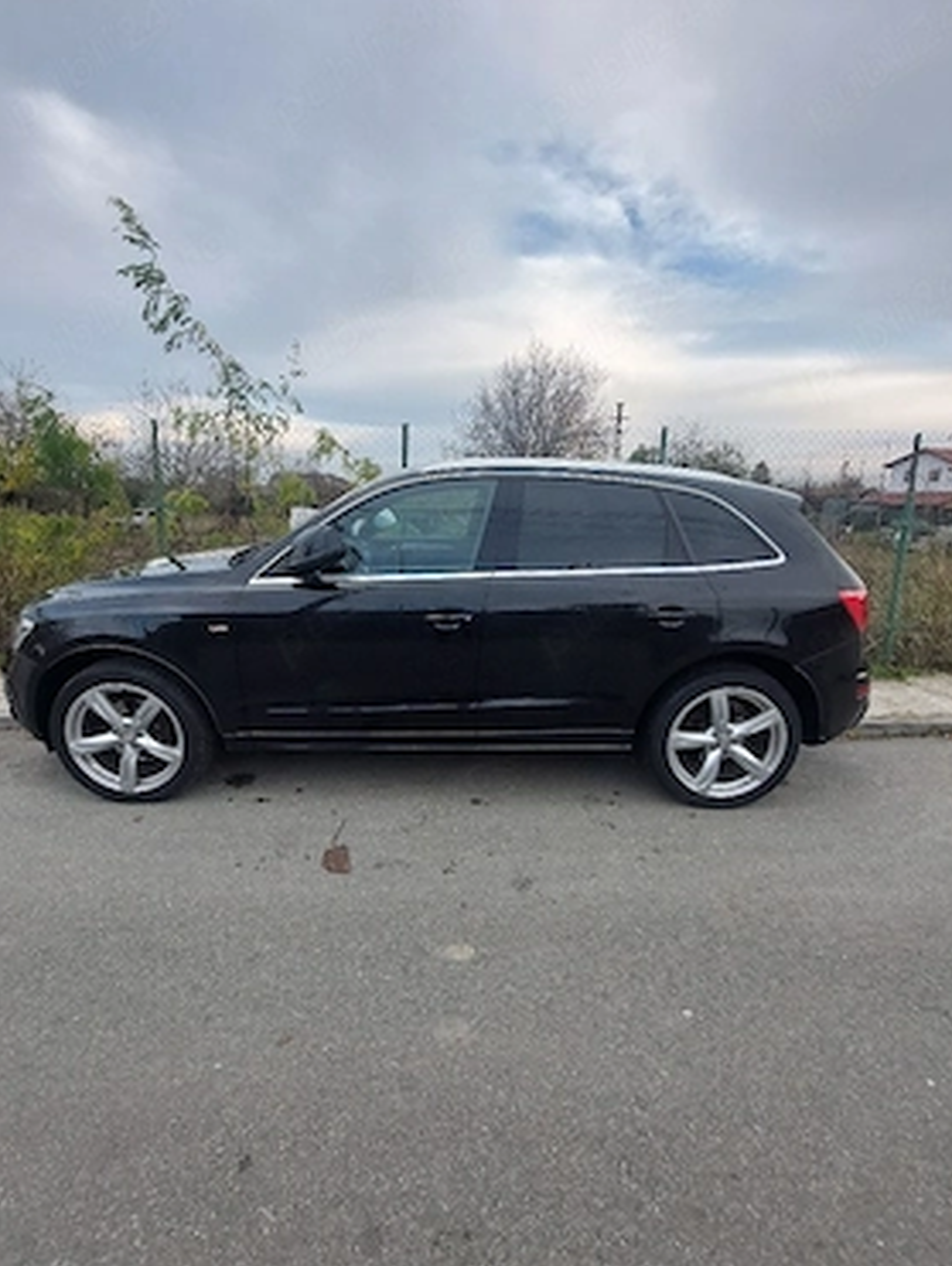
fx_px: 512
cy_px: 618
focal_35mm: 14
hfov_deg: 85.7
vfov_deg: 102.0
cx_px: 450
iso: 50
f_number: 2.2
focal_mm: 1.74
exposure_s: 1/417
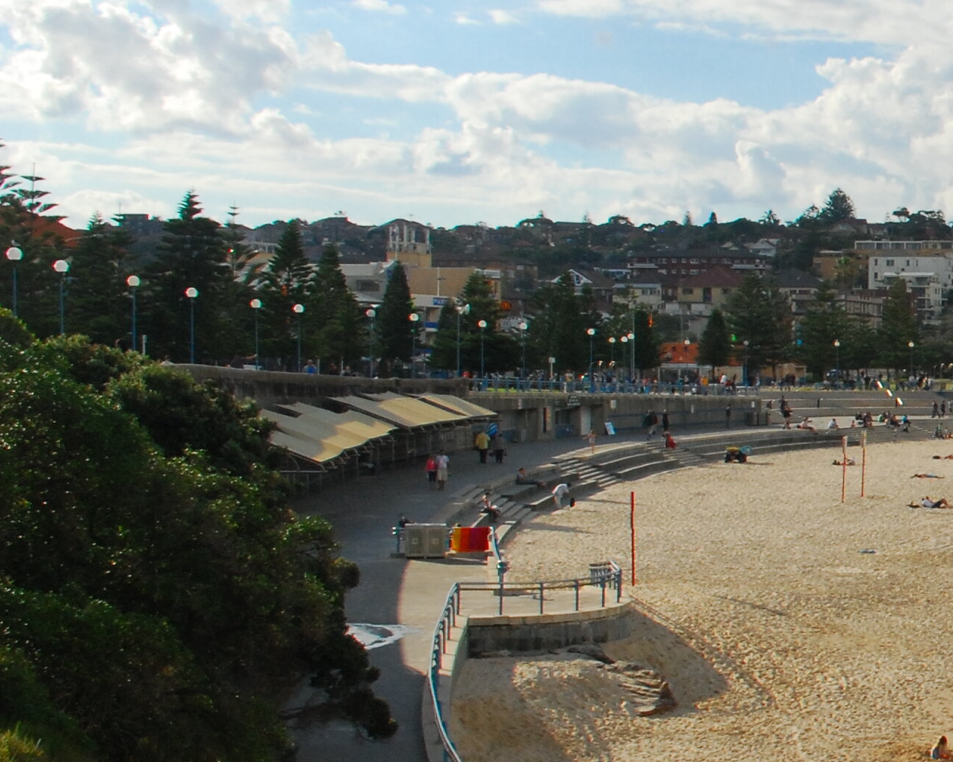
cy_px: 430
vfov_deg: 20.2
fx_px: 2143
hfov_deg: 21.3
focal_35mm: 76
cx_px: 1408
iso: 500
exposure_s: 1/640
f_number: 13
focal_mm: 18
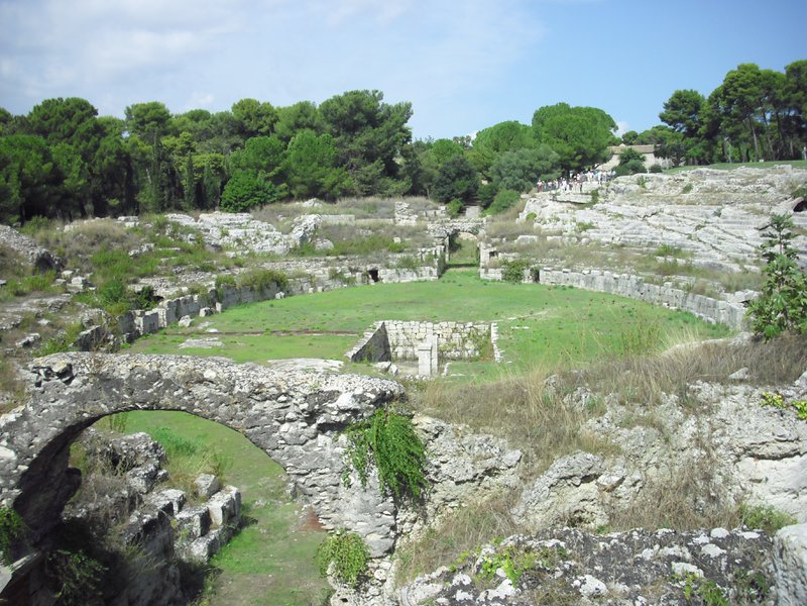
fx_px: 886
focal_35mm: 38
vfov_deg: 37.7
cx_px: 404
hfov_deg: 49.0
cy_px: 303
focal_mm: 6.2
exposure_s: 1/200
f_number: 8
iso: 100
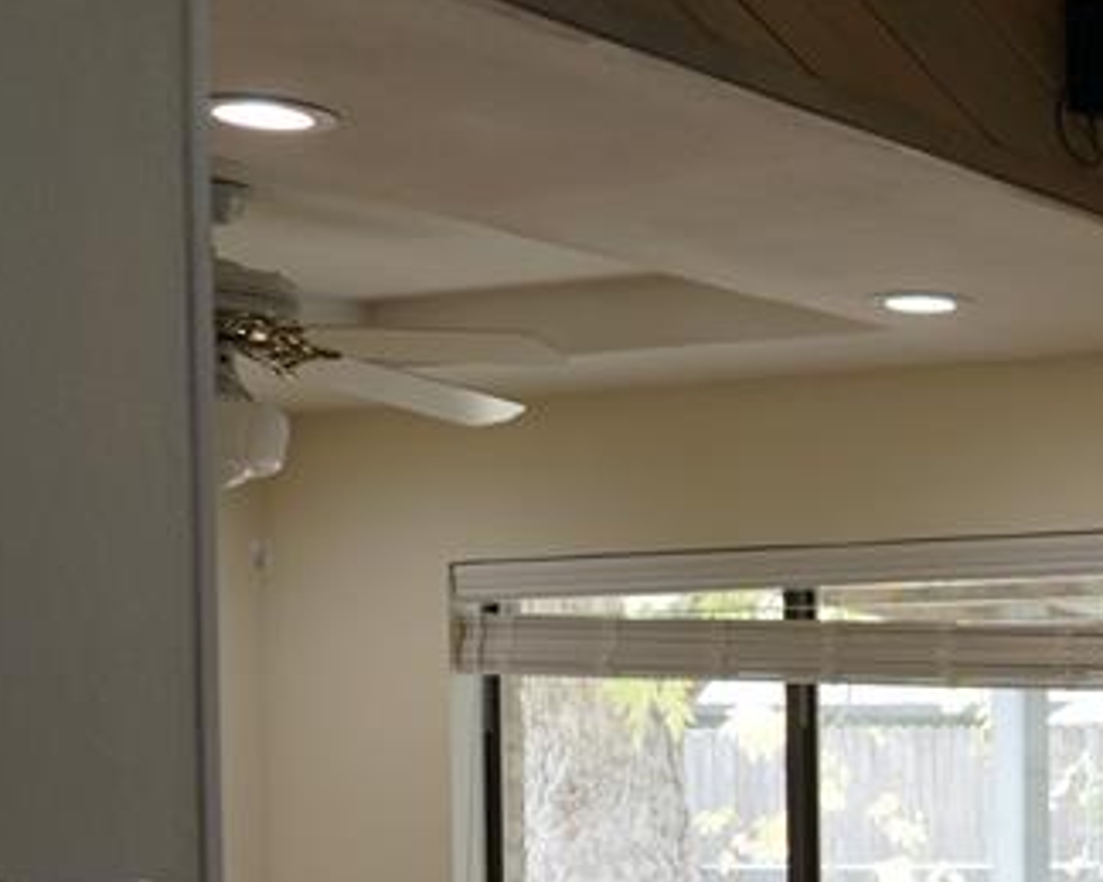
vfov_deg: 17.3
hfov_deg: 19.4
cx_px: 1665
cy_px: 964
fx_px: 2807
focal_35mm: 86
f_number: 4
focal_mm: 29
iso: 500
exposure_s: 1/160
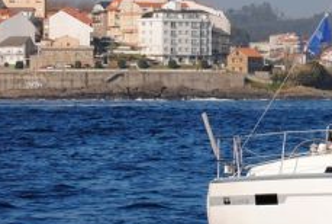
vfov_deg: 4.0
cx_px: 567
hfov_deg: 5.8
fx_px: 3199
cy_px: 25
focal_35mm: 346
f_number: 6.3
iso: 100
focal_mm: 66
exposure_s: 1/640
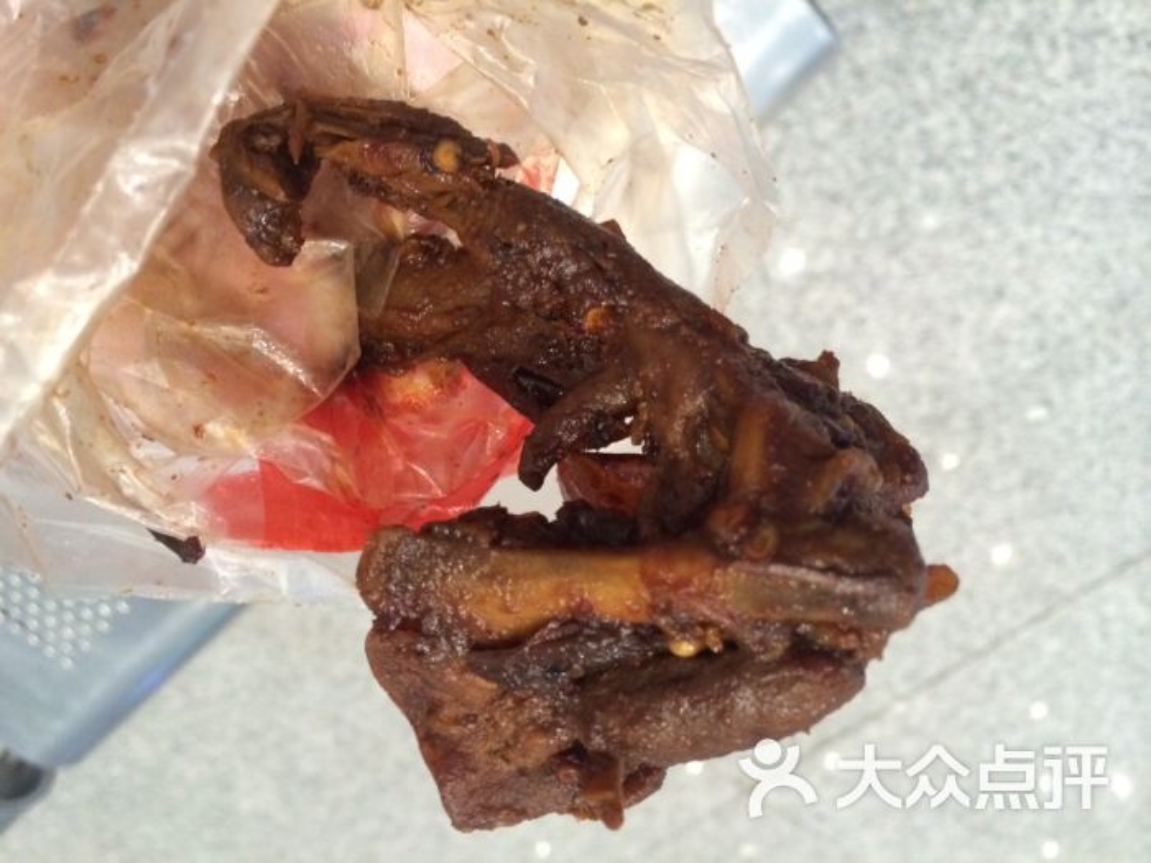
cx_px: 576
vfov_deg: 46.8
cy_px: 432
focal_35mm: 30
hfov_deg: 60.0
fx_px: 998
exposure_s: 1/15
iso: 320
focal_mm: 4.12
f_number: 2.2
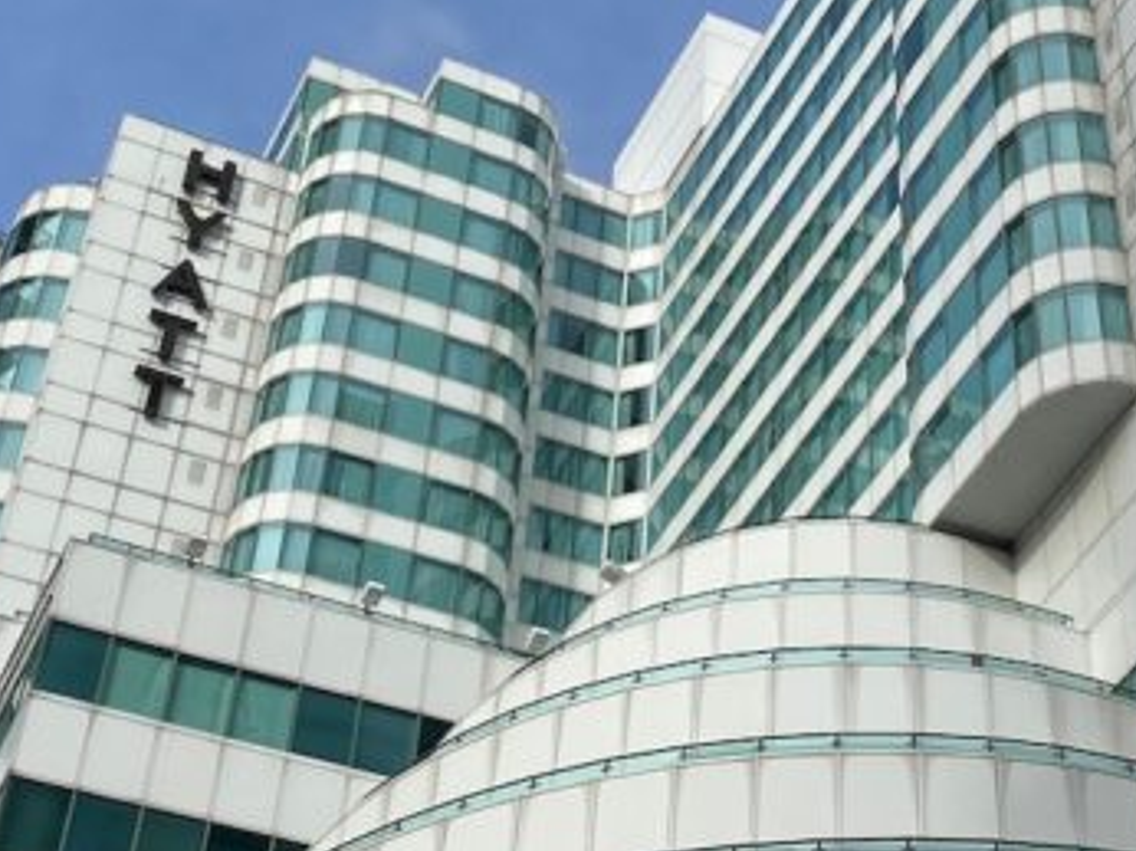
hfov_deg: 24.4
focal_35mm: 77
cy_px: 253
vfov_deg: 19.0
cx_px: 1074
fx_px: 2525
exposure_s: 1/2825
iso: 32
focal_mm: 4.25
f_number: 1.8
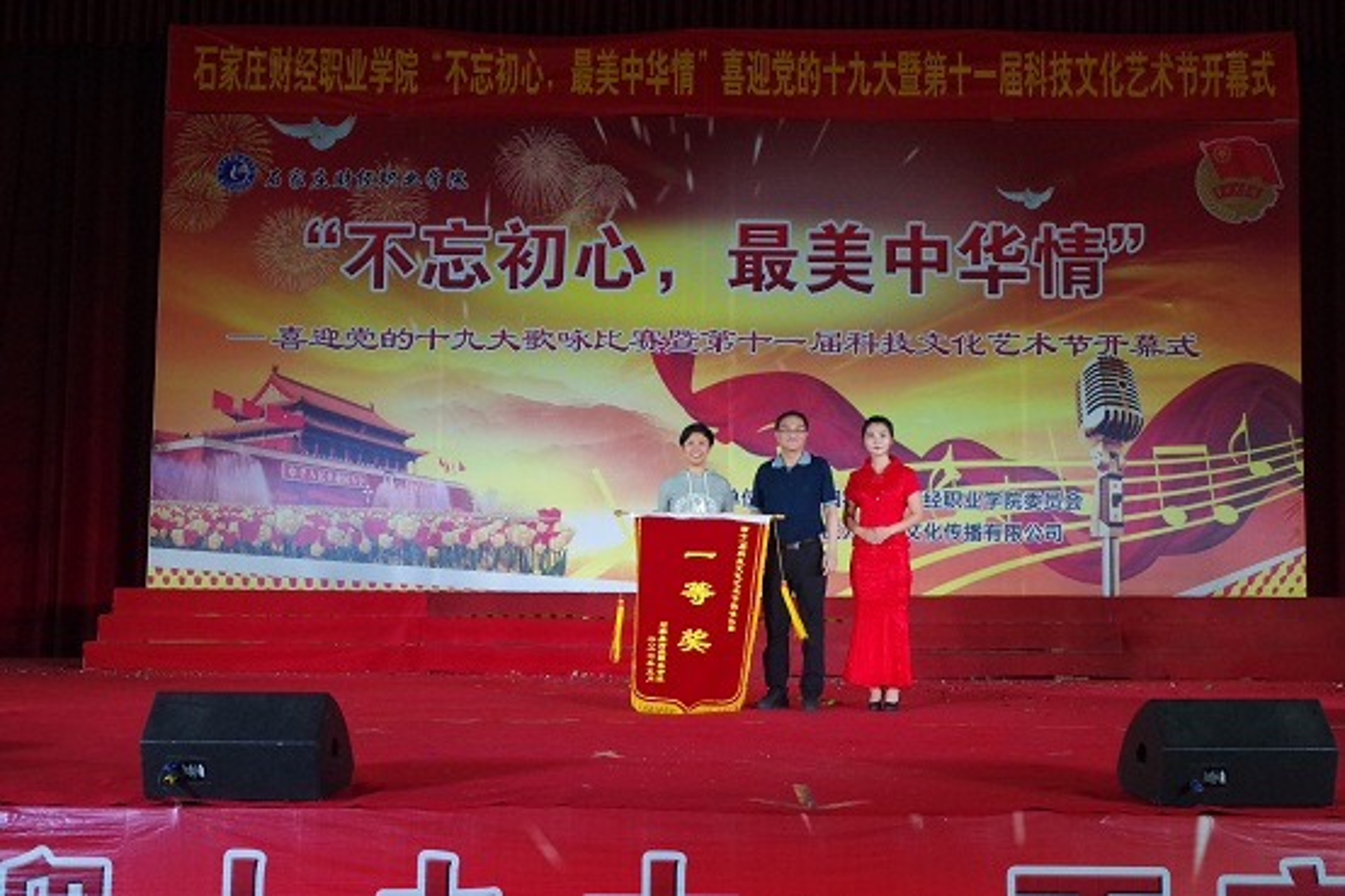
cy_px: 448
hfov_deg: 46.4
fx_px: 1569
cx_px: 672
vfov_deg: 31.9
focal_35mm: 42
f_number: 10
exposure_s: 1/200
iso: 3200
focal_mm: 28.13
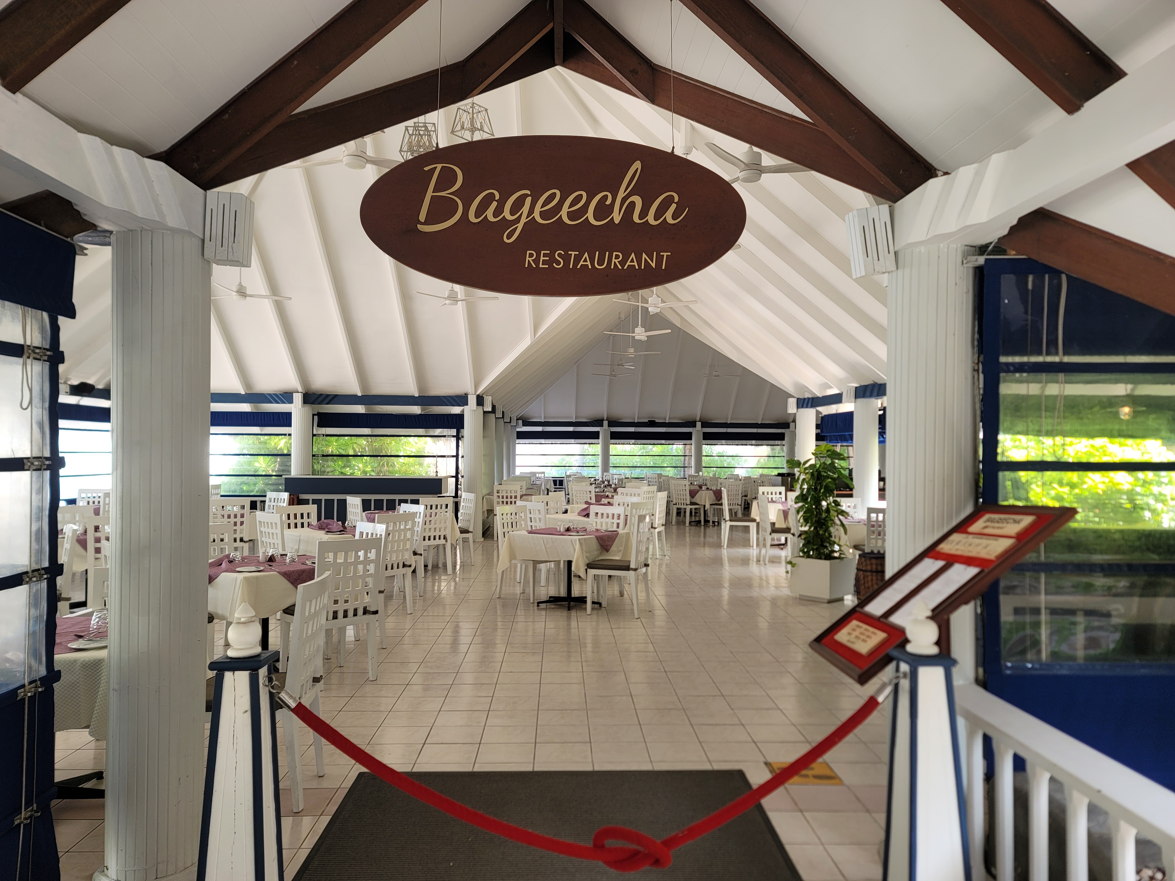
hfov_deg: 69.4
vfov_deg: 54.9
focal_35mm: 25
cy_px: 440
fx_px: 849
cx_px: 588
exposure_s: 1/100
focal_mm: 7
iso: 40
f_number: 1.8
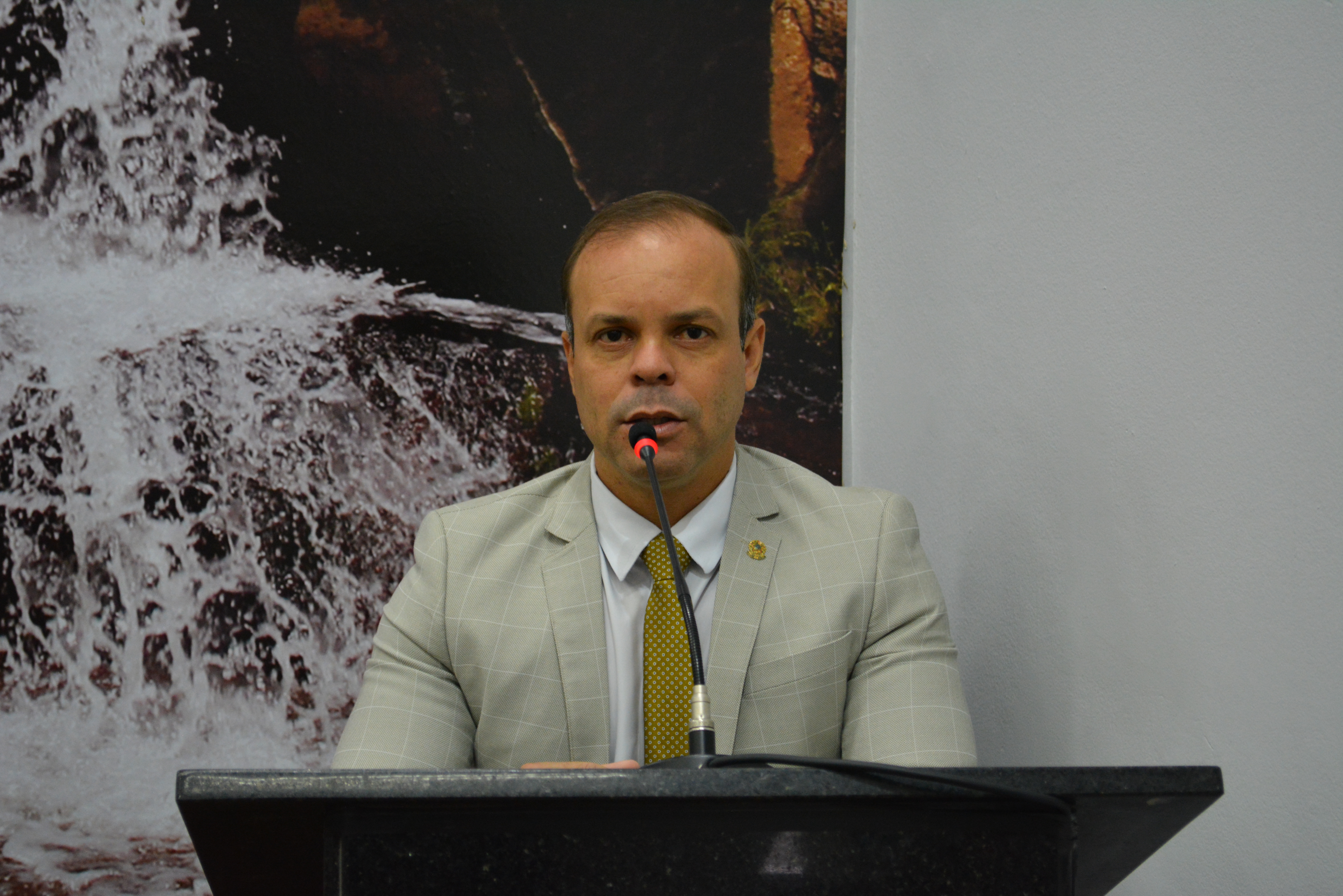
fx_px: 2575
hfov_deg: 29.2
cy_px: 448
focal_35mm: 69
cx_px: 672
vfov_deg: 19.7
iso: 1600
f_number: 5.3
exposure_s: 1/100
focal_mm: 46
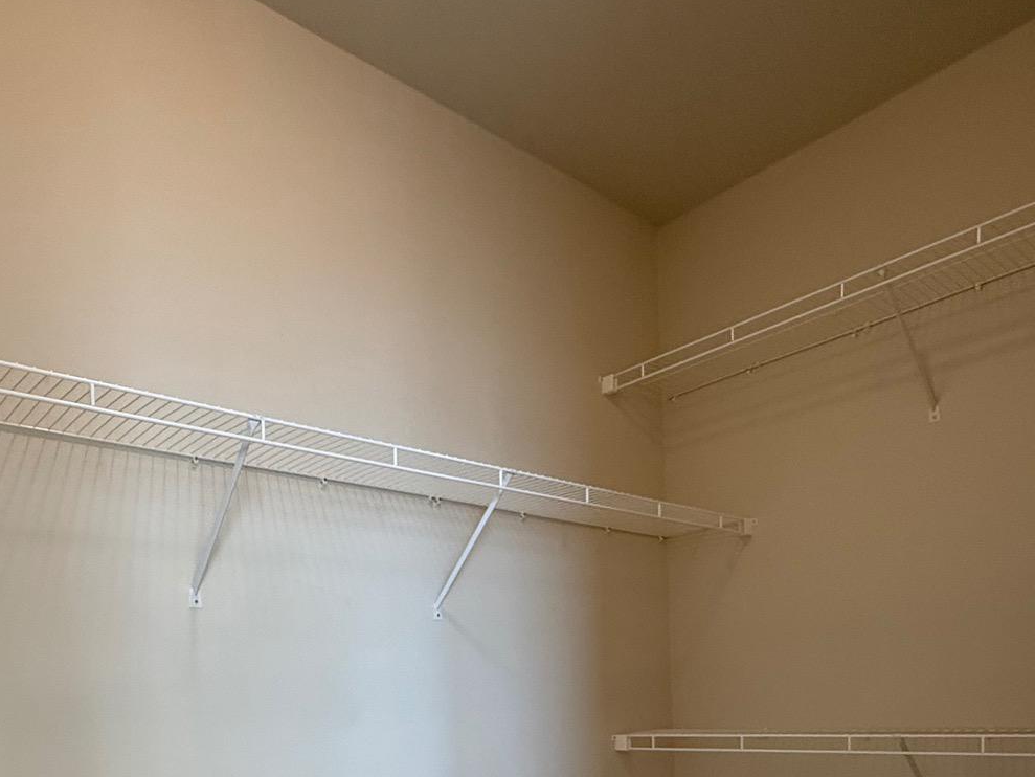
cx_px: 466
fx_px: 867
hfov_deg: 61.5
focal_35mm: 29
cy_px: 761
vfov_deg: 42.3
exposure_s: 1/120
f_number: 2.2
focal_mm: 2.22
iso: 200
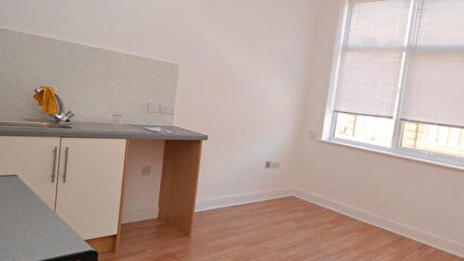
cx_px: 309
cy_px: 130
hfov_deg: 69.8
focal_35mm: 26
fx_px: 320
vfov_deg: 44.4
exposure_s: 1/125
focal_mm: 10
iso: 320
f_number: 5.6
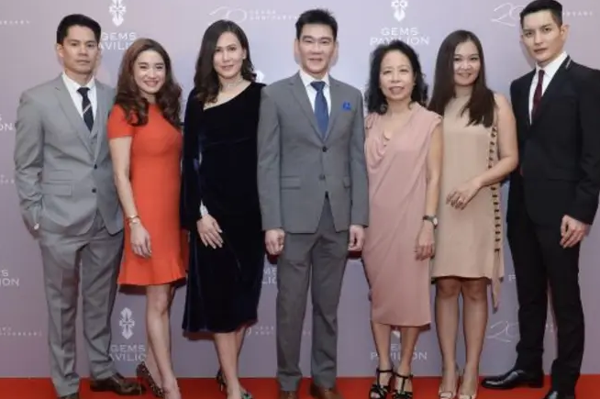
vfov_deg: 35.9
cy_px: 185
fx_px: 616
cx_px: 308
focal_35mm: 37
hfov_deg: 51.9
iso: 800
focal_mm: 31
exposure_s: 1/60
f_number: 5.6
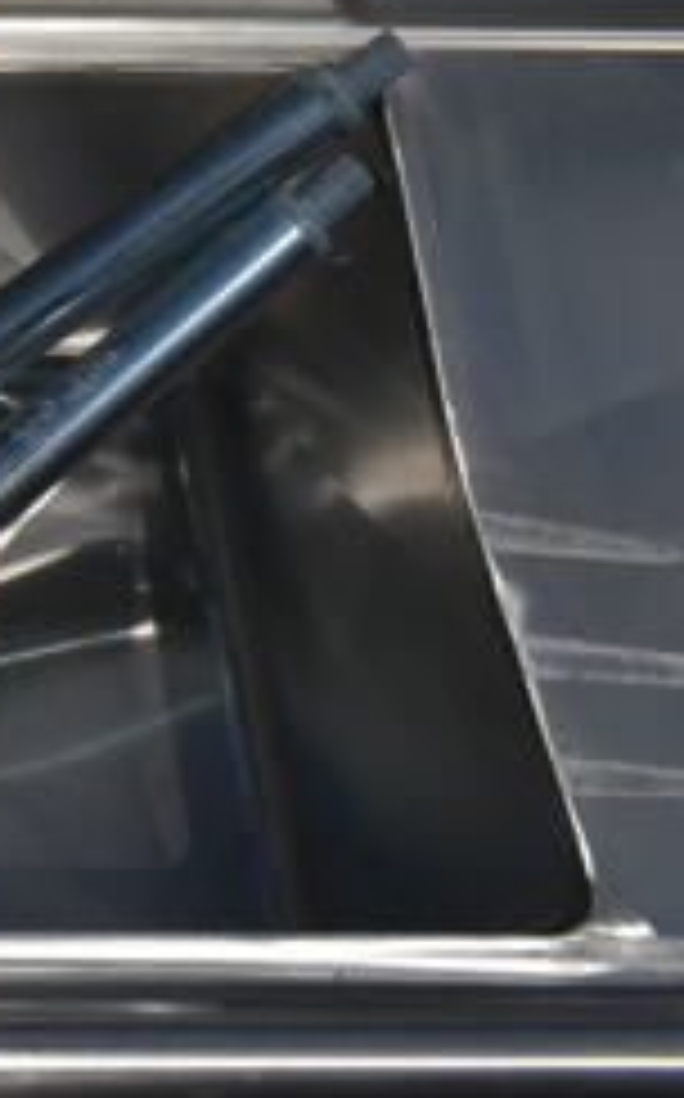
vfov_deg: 29.6
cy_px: 346
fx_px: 2063
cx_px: -562
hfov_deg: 15.9
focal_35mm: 69
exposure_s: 1/1600
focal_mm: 18
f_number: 8
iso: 100
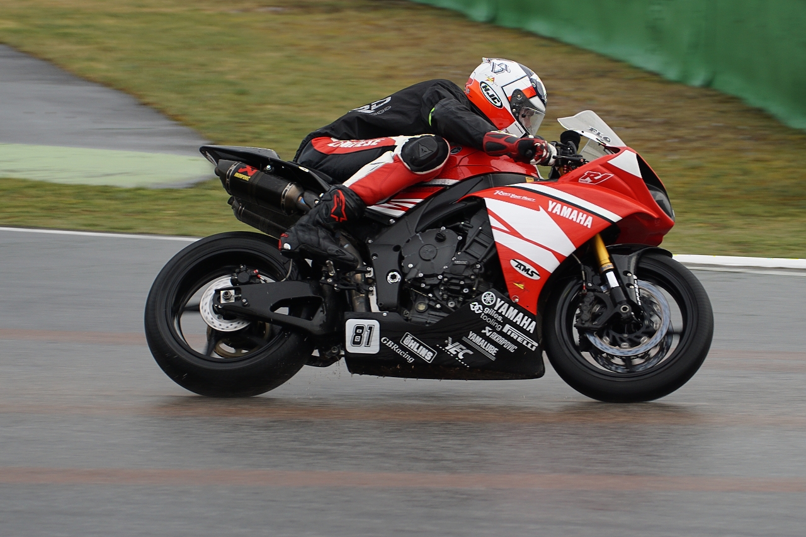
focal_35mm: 180
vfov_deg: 7.6
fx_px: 4029
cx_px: 403
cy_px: 268
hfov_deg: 11.4
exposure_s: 1/320
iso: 160
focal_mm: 120
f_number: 5.6
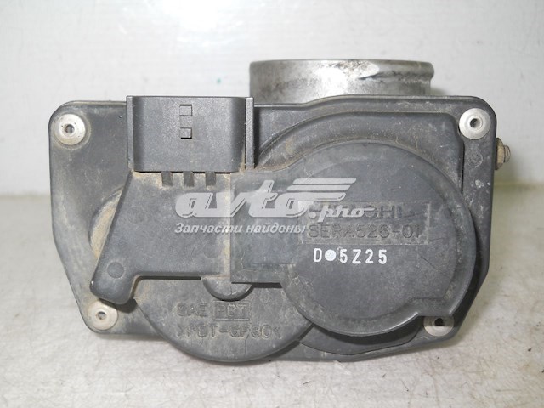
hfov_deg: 45.8
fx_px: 644
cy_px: 204
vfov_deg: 35.1
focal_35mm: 41
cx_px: 272
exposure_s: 1/30
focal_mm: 6.72
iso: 80
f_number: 5.5
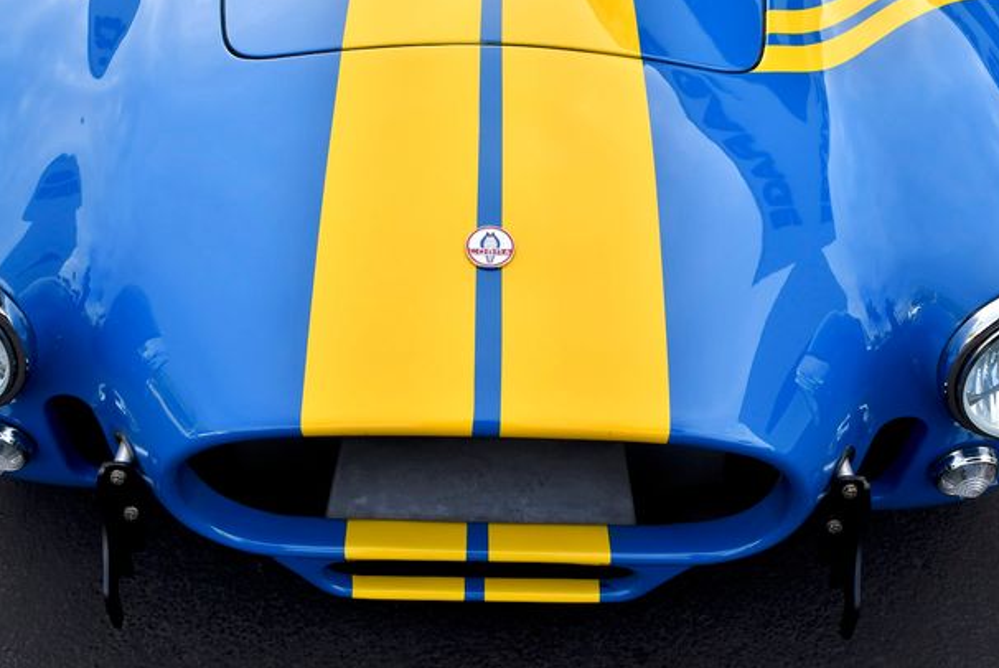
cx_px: 488
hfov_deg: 50.7
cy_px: 347
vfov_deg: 35.1
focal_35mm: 38
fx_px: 1055
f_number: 7.1
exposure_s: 1/320
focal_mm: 24
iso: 400
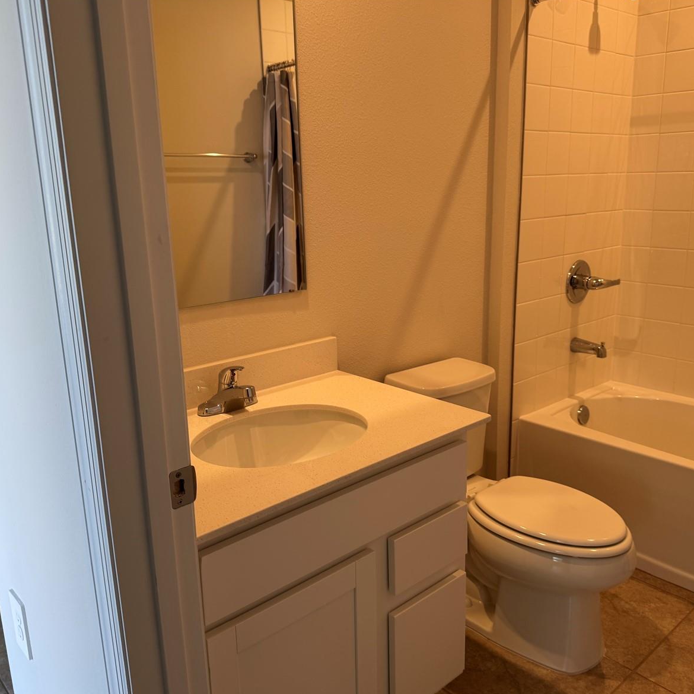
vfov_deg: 55.6
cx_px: 349
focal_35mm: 29
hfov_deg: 55.6
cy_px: 351
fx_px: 658
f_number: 1.78
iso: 100
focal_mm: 6.76
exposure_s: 1/120
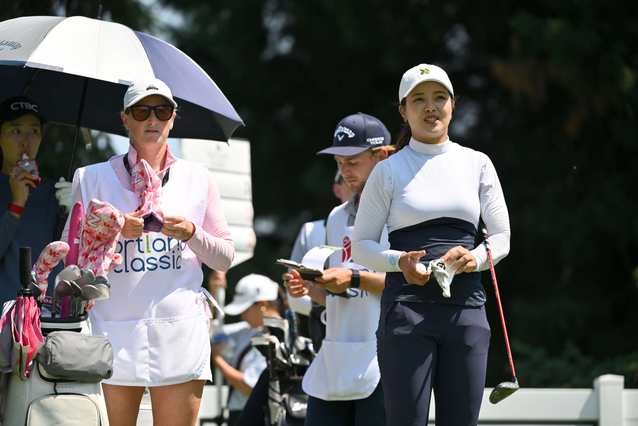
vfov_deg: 6.5
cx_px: 319
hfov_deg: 9.8
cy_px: 213
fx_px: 3721
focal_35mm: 210
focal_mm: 210
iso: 220
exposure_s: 1/2000
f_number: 4
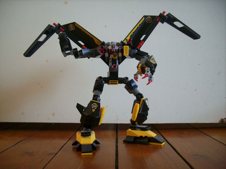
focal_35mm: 32
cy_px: 84
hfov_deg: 56.8
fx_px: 209
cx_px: 113
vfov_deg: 44.2
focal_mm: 5.99
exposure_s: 1/3
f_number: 2.8
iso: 50
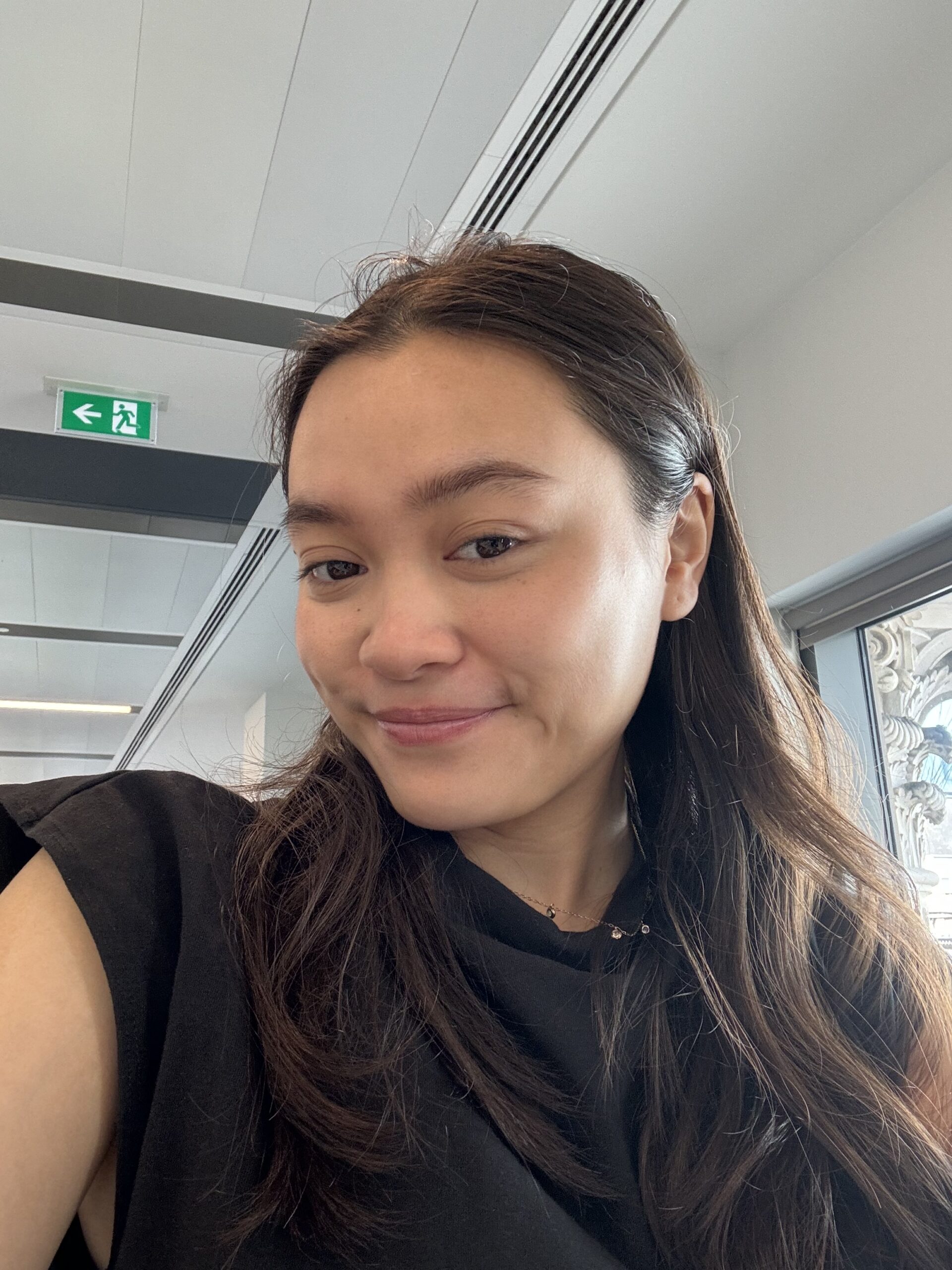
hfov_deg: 46.8
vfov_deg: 60.0
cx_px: 476
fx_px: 1100
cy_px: 635
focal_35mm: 30
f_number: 1.9
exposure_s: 1/50
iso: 64
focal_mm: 2.69
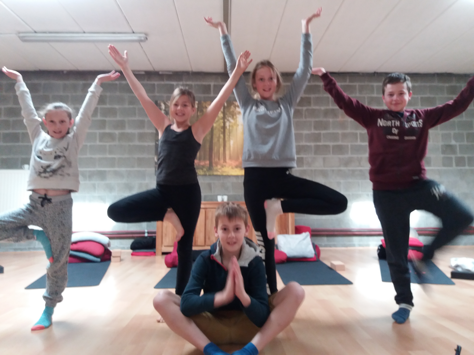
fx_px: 383
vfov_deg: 49.7
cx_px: 237
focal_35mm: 28
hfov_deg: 63.4
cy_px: 178
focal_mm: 3.7
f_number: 1.9
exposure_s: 1/17
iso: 200
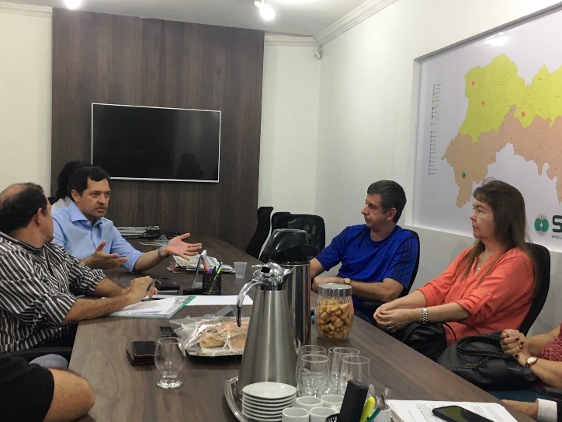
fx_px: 666
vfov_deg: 35.1
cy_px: 226
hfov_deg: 45.8
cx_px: 291
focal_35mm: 41
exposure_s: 1/30
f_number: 2.2
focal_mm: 4.15
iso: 80
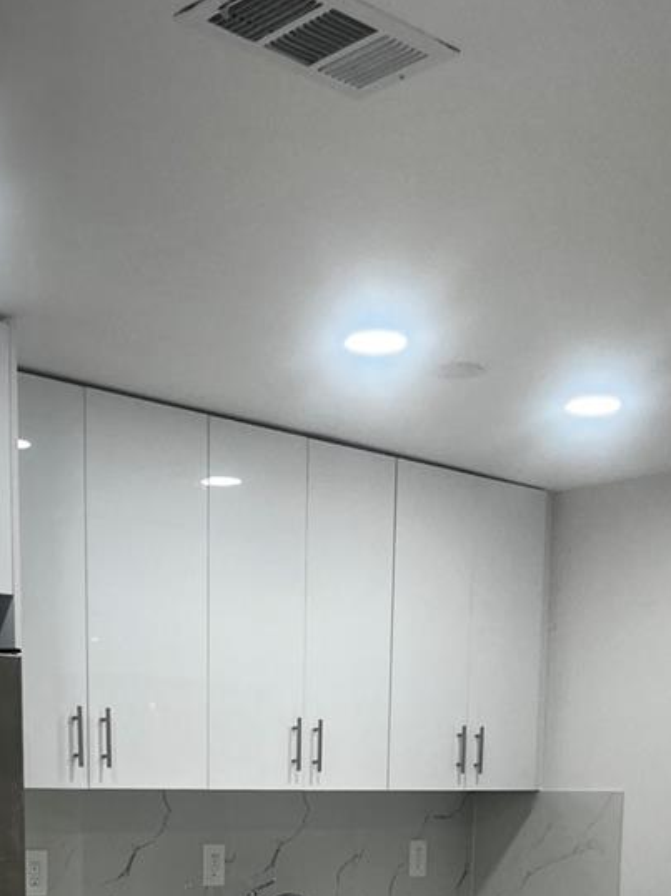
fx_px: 1500
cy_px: 983
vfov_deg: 29.9
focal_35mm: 58
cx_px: 308
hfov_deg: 25.2
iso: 32
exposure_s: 1/138
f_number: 1.5
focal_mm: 5.7
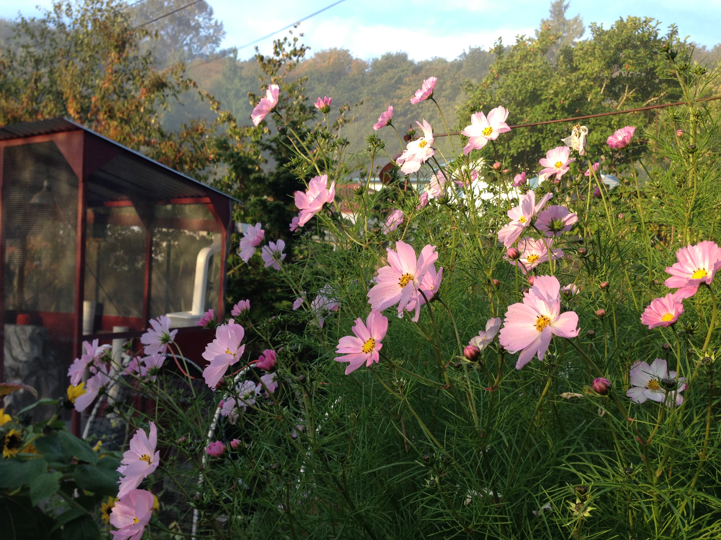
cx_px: 366
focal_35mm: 35
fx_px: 729
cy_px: 281
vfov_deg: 40.7
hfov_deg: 52.6
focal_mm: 4.13
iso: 50
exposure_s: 1/181
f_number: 2.4
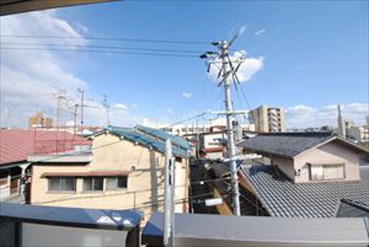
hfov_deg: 112.6
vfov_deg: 90.1
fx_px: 123
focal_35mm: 12
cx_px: 184
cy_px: 124
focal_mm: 8
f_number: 10
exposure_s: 1/400
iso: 400
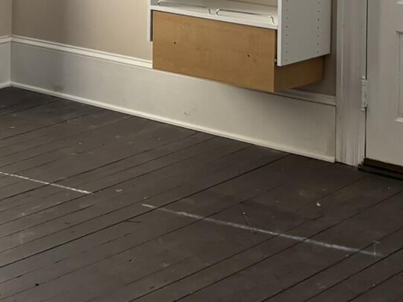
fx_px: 1152
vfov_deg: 14.2
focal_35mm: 99
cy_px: -120
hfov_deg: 19.5
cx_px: 34
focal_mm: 5.96
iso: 160
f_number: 1.6
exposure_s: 1/60
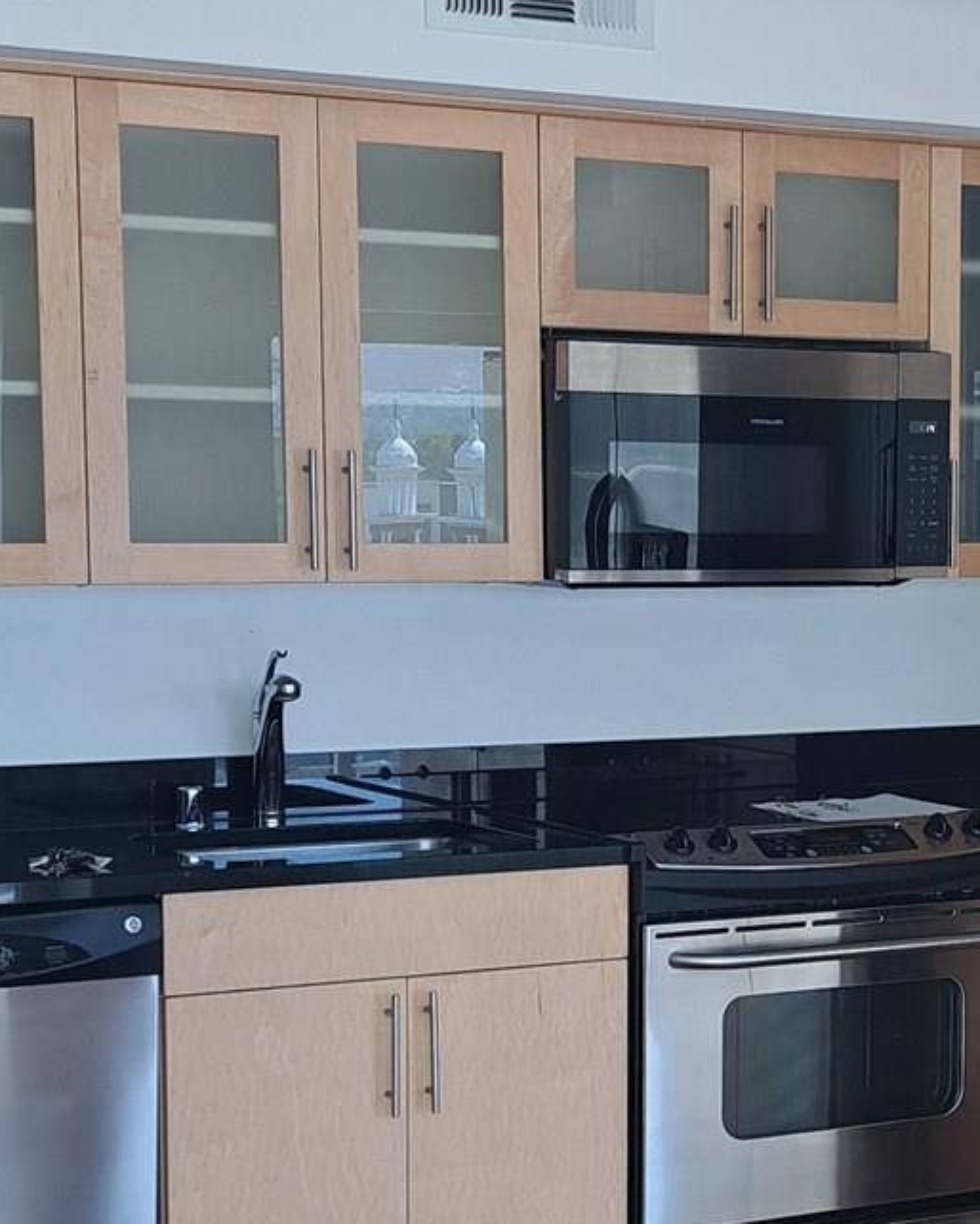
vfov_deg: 22.6
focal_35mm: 84
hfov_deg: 17.9
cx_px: 935
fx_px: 3044
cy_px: 831
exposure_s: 1/120
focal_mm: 5.23
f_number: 1.8
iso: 50
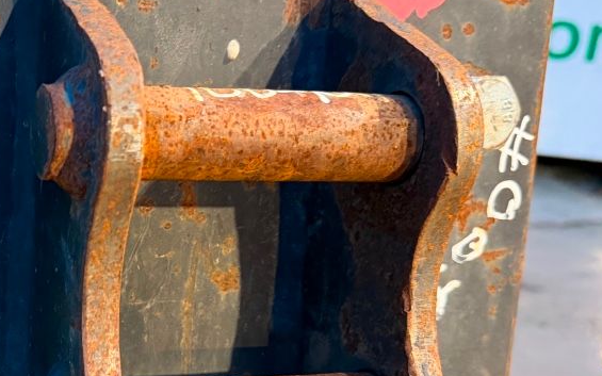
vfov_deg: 23.9
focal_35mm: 54
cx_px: 44
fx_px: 886
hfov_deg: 35.0
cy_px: 246
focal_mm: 6.76
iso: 500
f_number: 1.78
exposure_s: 1/50
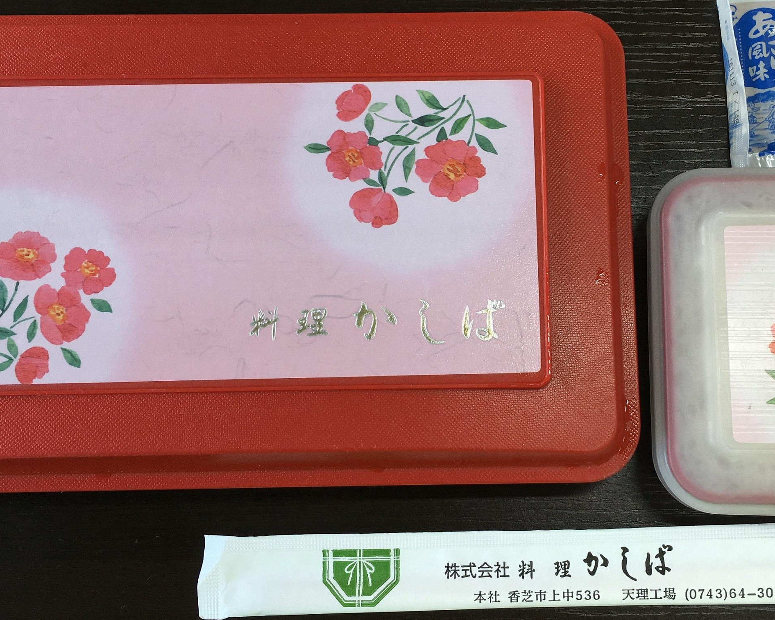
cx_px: 501
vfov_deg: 34.1
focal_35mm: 44
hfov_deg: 41.6
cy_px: 258
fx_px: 1009
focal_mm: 4.15
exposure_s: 1/120
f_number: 2.2
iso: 32
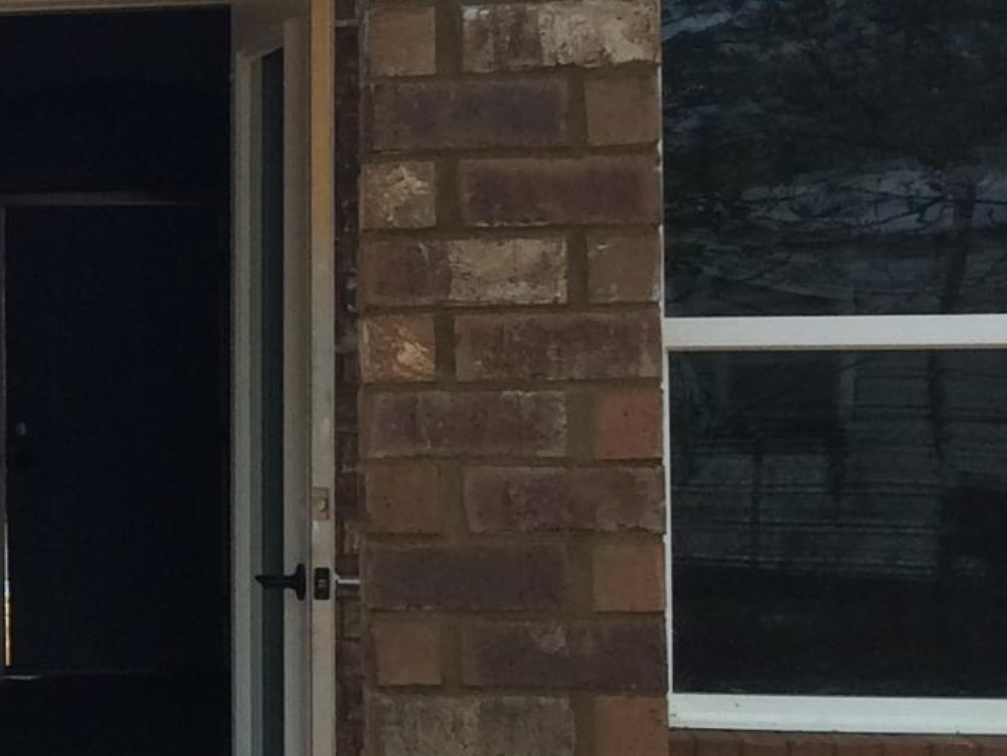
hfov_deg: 13.2
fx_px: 3667
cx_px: -1089
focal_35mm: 126
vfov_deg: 11.8
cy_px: 363
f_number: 2.2
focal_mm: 4.15
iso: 32
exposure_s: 1/432
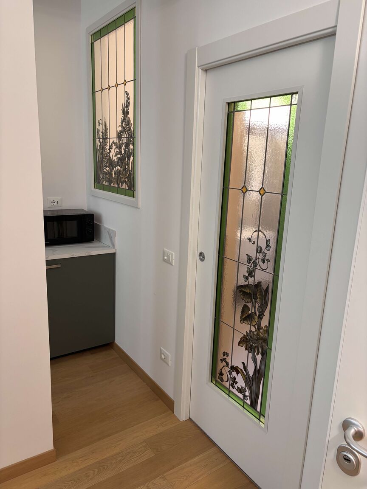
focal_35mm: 26
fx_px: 368
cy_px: 244
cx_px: 184
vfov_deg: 67.3
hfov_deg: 53.1
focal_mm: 5.96
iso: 160
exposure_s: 1/60
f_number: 1.6
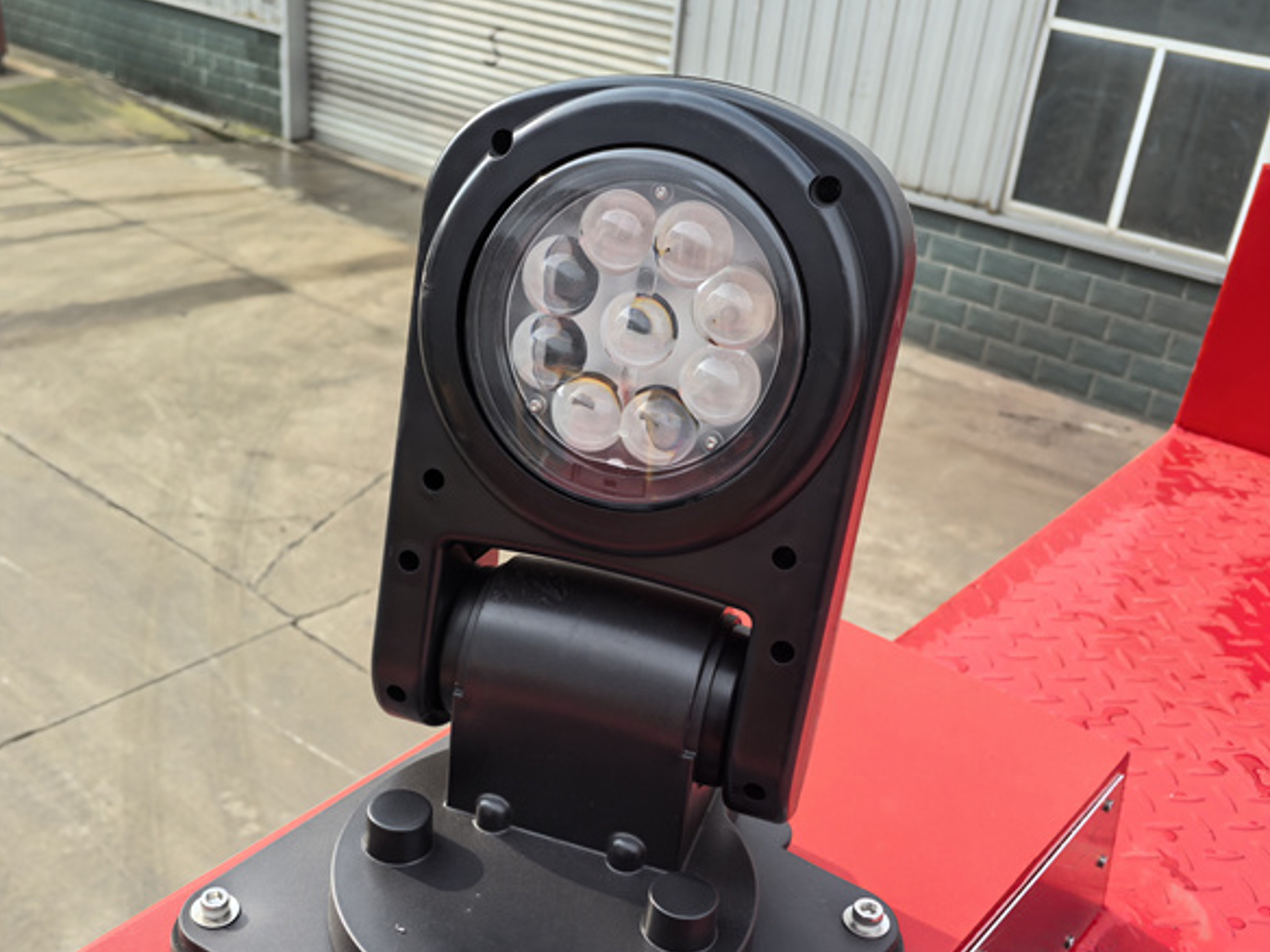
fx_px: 1357
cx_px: 526
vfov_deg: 38.5
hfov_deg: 49.9
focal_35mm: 37
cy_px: 563
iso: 64
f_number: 2
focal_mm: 5.75
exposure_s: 1/1010
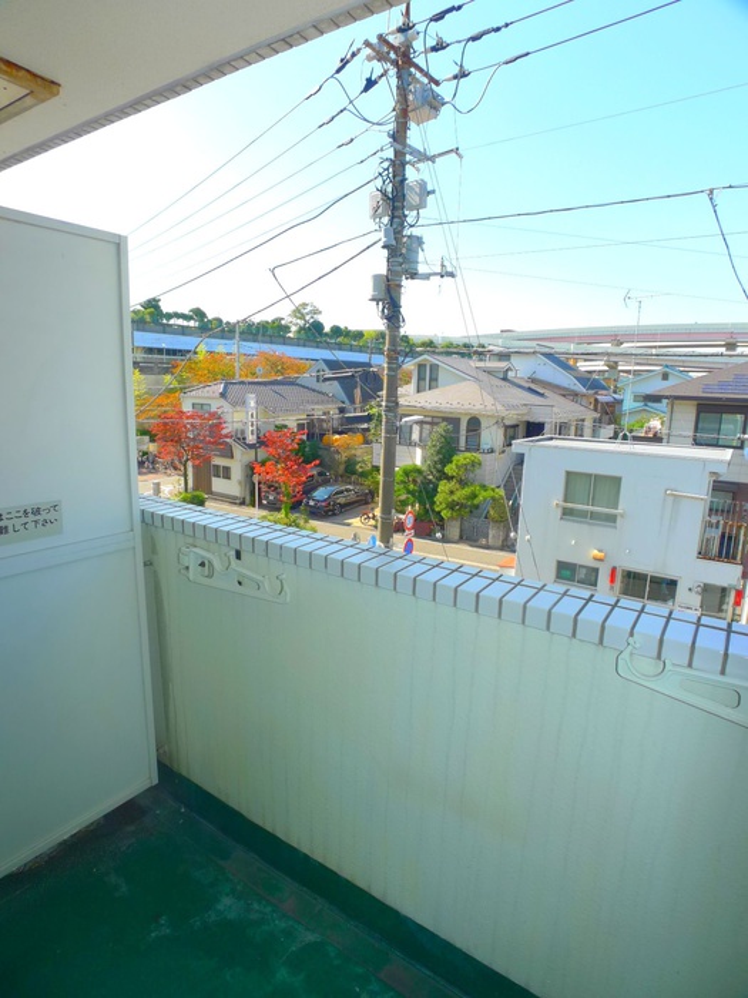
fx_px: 691
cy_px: 499
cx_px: 374
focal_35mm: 24
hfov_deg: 56.8
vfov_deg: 71.6
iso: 100
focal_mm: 5.1
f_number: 3.2
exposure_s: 1/400
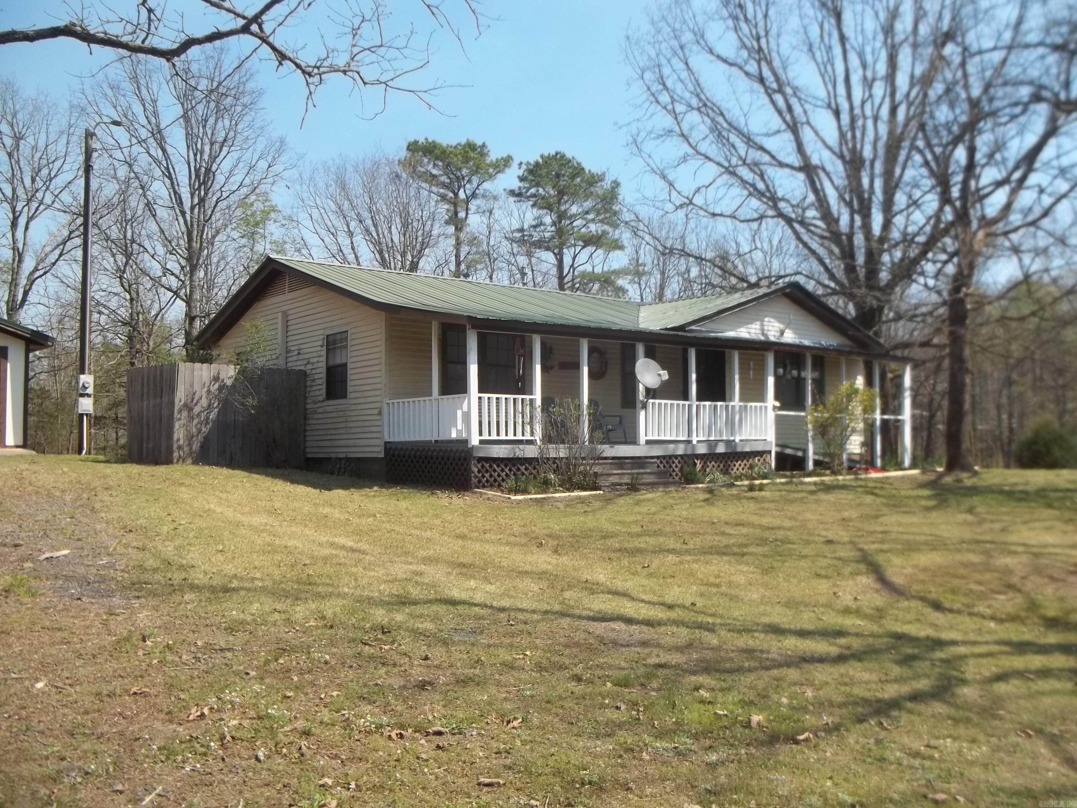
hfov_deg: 55.4
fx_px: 1027
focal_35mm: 33
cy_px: 404
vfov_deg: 42.9
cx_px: 538
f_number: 8
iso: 64
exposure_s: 1/100
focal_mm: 5.9
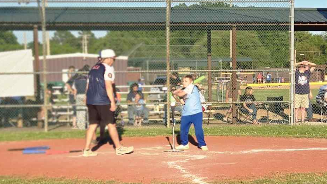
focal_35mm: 27
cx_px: 169
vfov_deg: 42.2
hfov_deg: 69.8
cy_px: 125
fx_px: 234
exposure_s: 1/1799
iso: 25
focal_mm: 5.4
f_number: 1.8
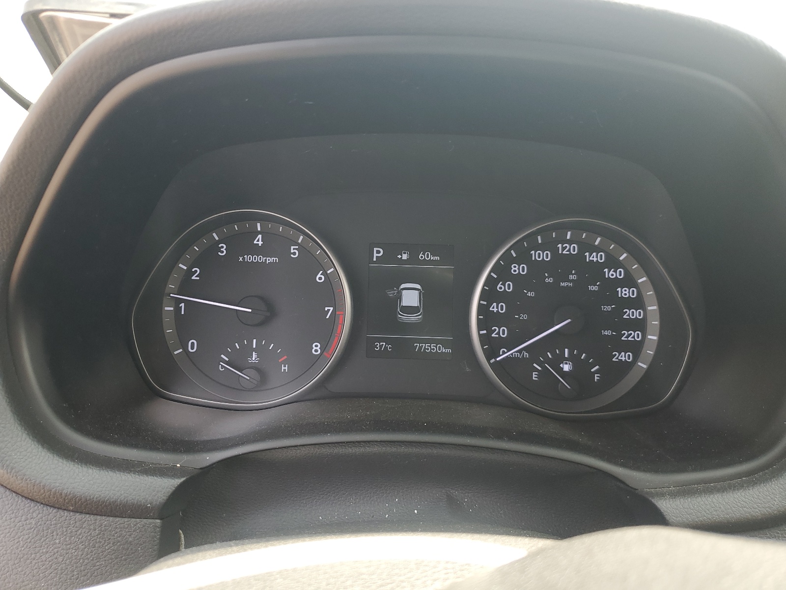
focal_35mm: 26
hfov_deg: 67.3
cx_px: 393
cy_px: 295
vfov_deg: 53.1
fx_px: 590
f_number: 1.5
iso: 54
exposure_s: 1/120
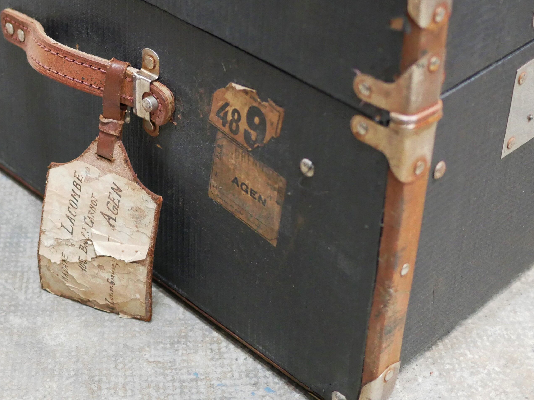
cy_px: 81
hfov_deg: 26.7
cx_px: 143
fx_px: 1111
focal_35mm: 72
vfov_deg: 20.2
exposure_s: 1/60
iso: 1600
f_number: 1.7
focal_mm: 20
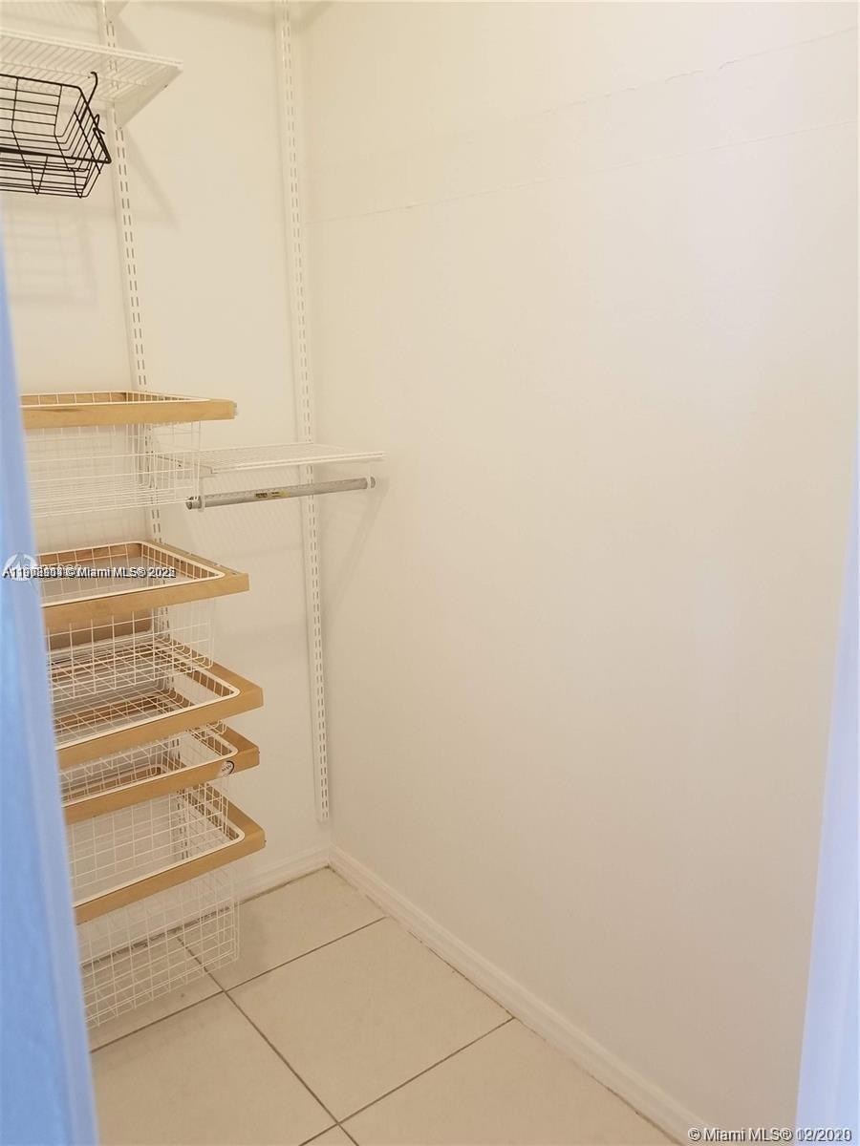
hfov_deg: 53.1
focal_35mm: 26
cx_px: 430
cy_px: 573
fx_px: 861
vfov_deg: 67.3
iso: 160
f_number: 1.7
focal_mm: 4.25
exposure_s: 1/60
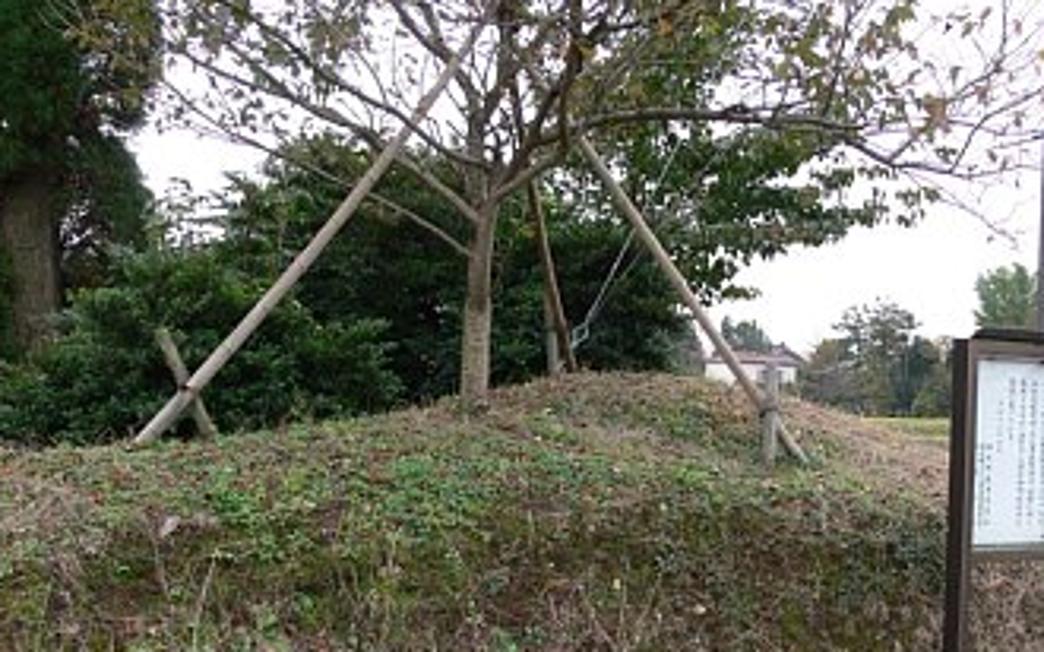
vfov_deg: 28.3
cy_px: 459
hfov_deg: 44.4
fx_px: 1280
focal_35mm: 45
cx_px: 544
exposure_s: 1/100
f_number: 4
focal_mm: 7.4
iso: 80
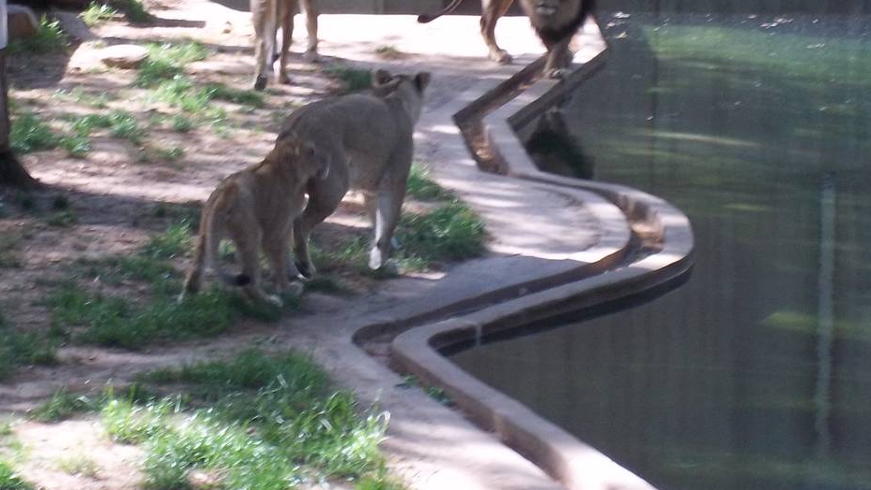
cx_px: 406
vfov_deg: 6.0
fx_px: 4665
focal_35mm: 202
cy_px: 80
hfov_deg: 10.7
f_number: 5.6
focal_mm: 19.5
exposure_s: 1/60
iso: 113
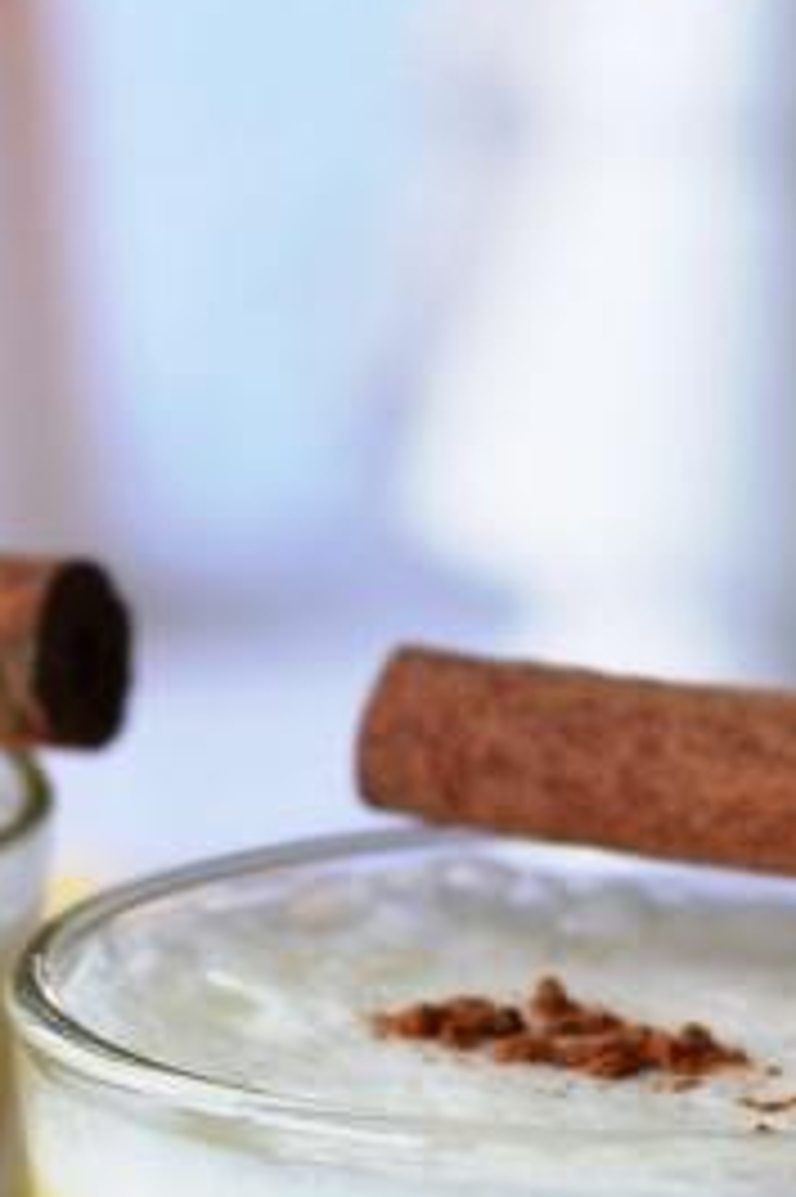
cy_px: 1094
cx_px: 160
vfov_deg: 7.1
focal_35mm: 289
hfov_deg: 4.7
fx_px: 9597
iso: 100
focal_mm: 50
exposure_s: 1/50
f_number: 3.5
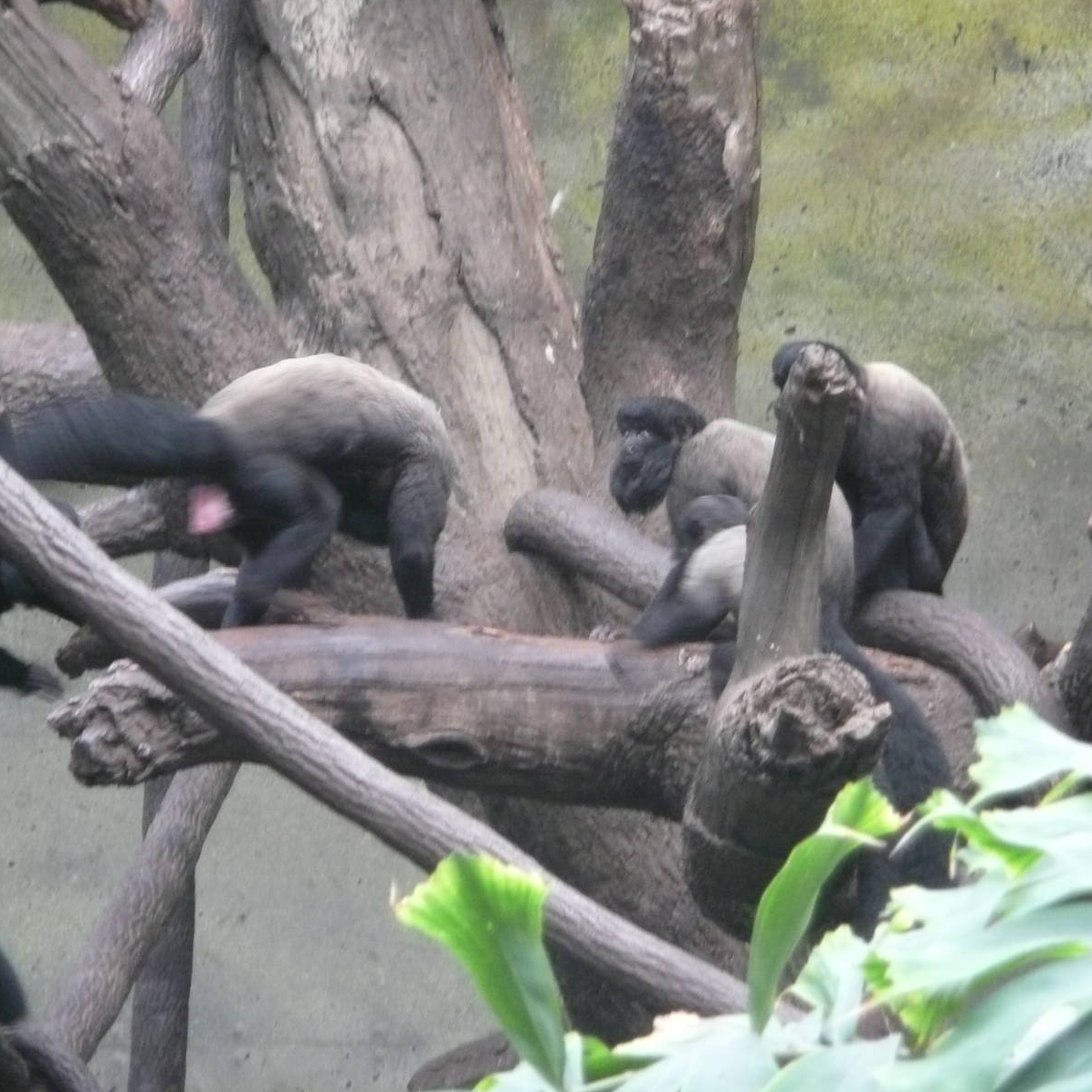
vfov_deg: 5.3
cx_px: 537
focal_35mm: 331
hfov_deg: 5.3
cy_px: 545
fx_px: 11814
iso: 400
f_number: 4.9
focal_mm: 46
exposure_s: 1/25
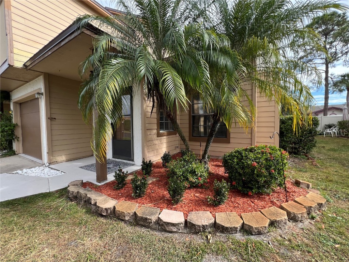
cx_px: 174
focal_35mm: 13
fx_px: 131
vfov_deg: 89.9
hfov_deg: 106.2
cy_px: 131
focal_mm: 1.57
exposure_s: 1/292
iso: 32
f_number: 1.8
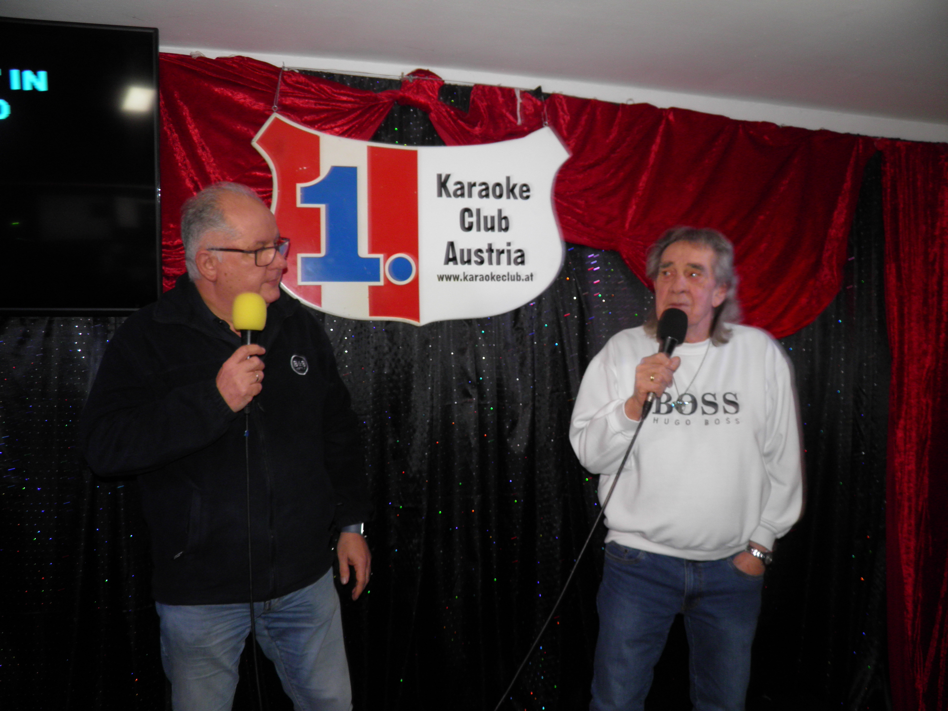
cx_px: 474
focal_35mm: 28
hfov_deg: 63.4
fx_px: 767
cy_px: 356
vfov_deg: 49.7
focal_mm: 4.9
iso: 100
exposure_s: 1/30
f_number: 2.8
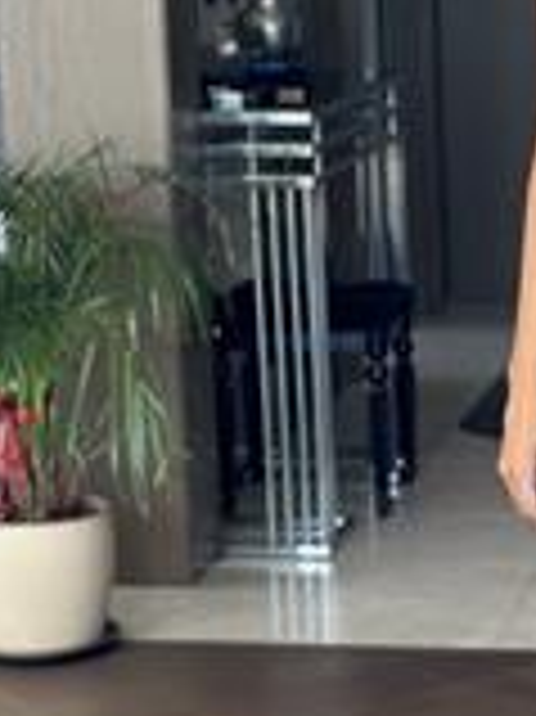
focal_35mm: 153
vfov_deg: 12.9
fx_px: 3163
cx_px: 775
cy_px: 410
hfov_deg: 9.4
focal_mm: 6.86
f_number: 1.78
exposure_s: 1/92
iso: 125
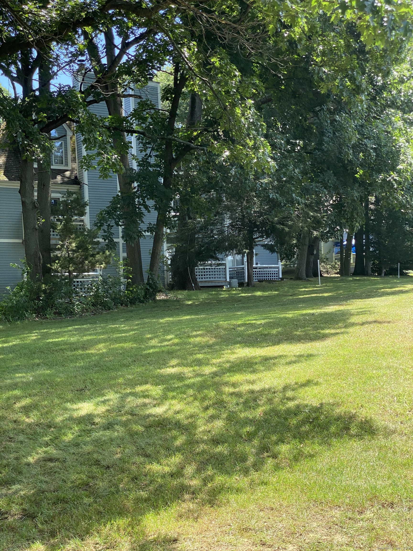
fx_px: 827
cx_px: 206
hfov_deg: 28.0
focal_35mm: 52
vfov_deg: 36.8
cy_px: 276
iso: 20
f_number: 2
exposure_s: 1/313
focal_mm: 6
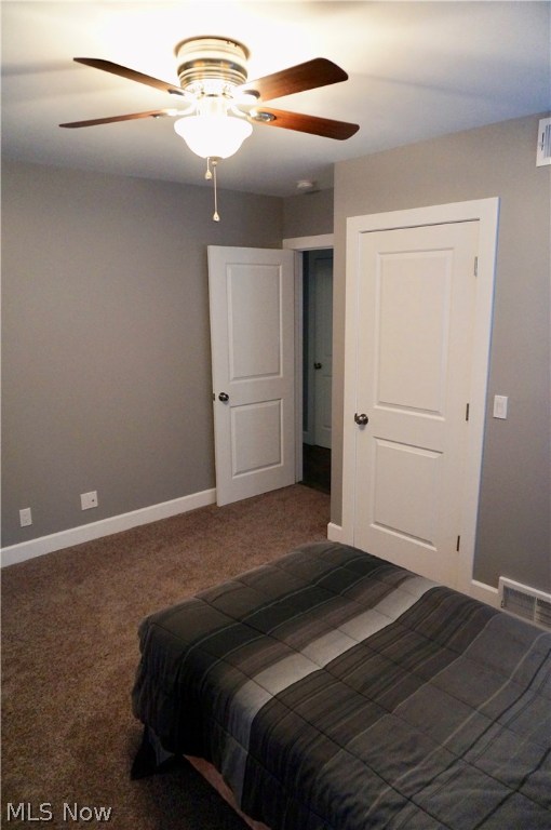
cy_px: 415
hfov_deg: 53.0
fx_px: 552
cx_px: 276
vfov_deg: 73.8
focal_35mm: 24
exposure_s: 1/80
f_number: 3.5
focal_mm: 16
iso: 3200
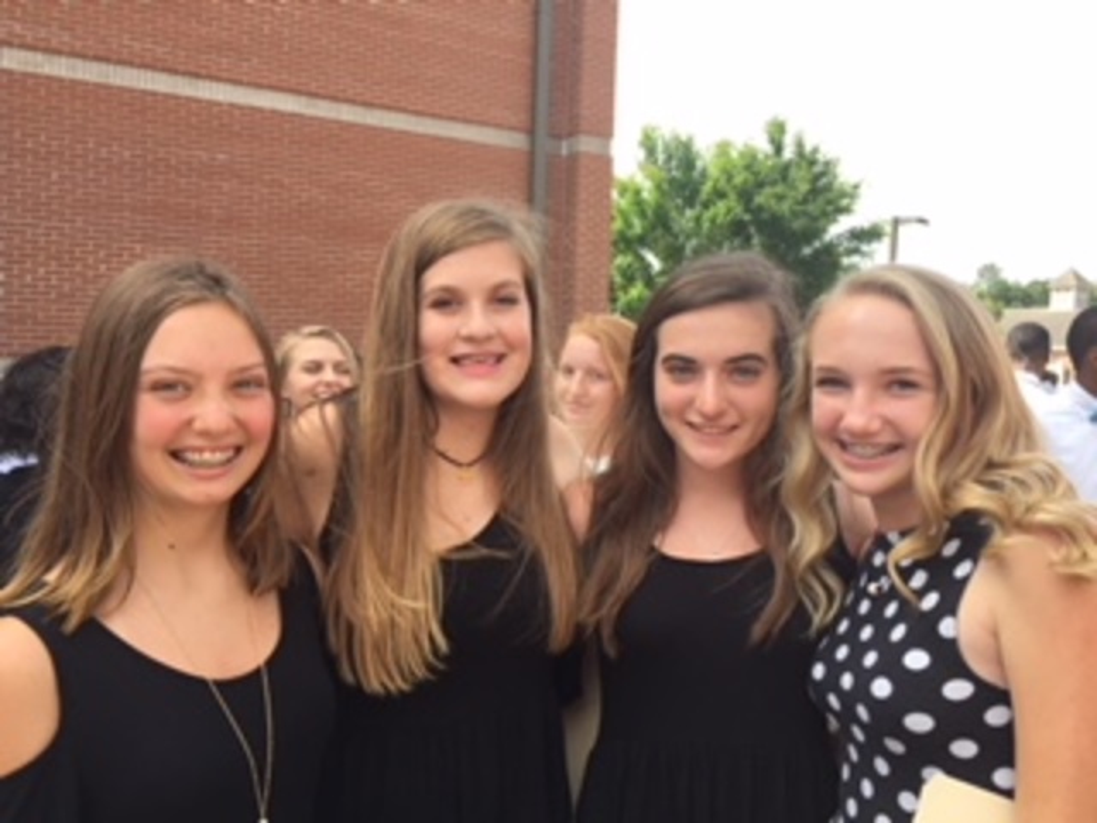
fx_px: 919
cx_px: 548
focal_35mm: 29
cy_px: 412
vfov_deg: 48.2
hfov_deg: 61.7
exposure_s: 1/439
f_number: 2.2
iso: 32
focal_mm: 4.15
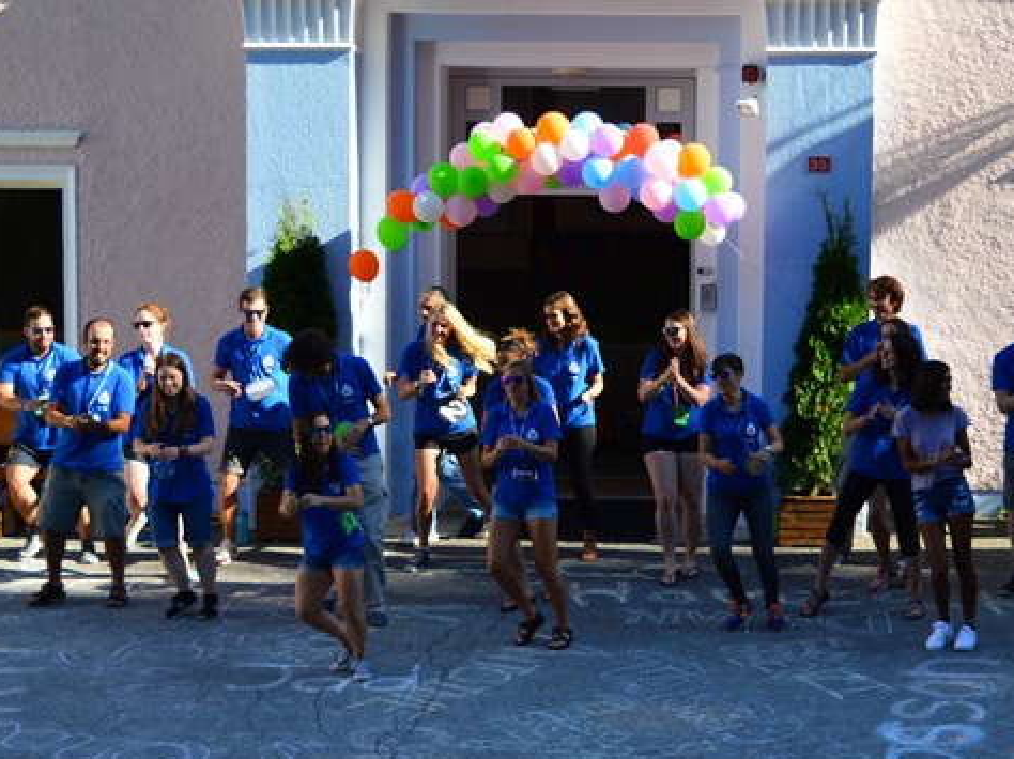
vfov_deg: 18.2
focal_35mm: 81
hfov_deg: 24.0
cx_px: 706
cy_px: 454
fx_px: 2372
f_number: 4
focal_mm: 26
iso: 100
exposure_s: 1/320
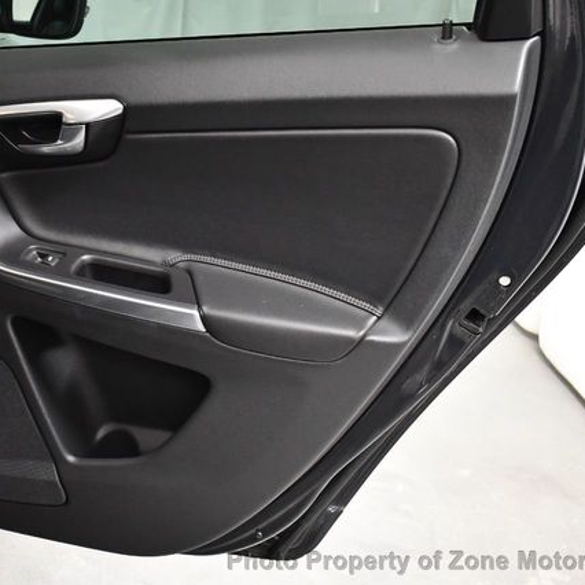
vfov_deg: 36.8
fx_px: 880
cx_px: 207
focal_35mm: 46
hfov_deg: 36.5
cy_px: 293
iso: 3200
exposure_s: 1/60
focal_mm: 18
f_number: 3.5
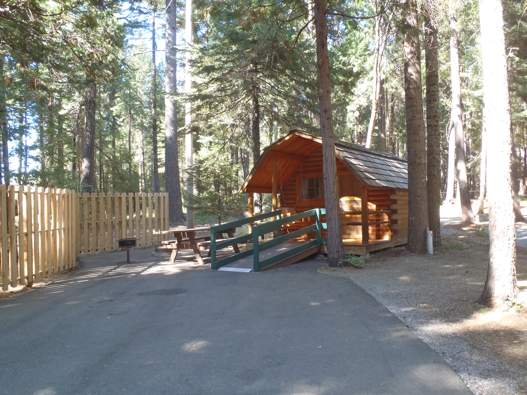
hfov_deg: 61.6
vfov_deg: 48.2
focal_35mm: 29
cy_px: 196
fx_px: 442
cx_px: 272
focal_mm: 5
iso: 160
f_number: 3.9
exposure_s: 1/30
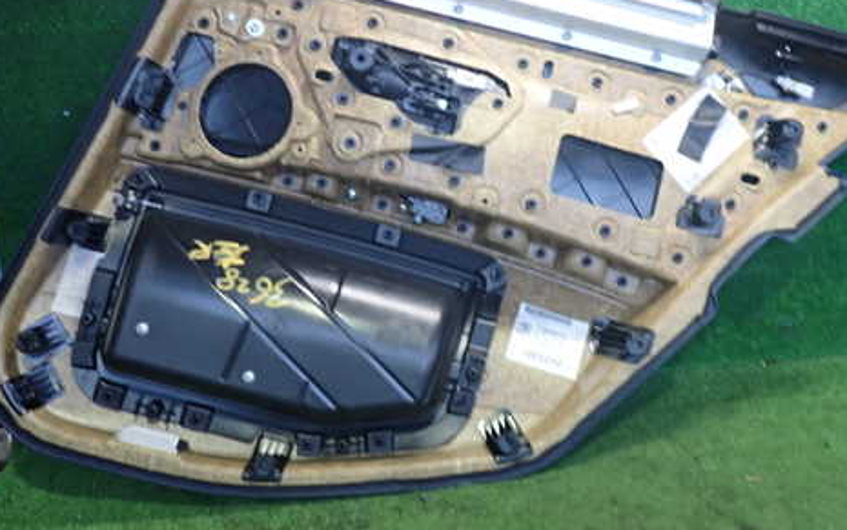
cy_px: 211
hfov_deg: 48.2
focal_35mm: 41
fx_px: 947
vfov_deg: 31.2
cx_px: 435
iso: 250
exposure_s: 1/30
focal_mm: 5.4
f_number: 2.3
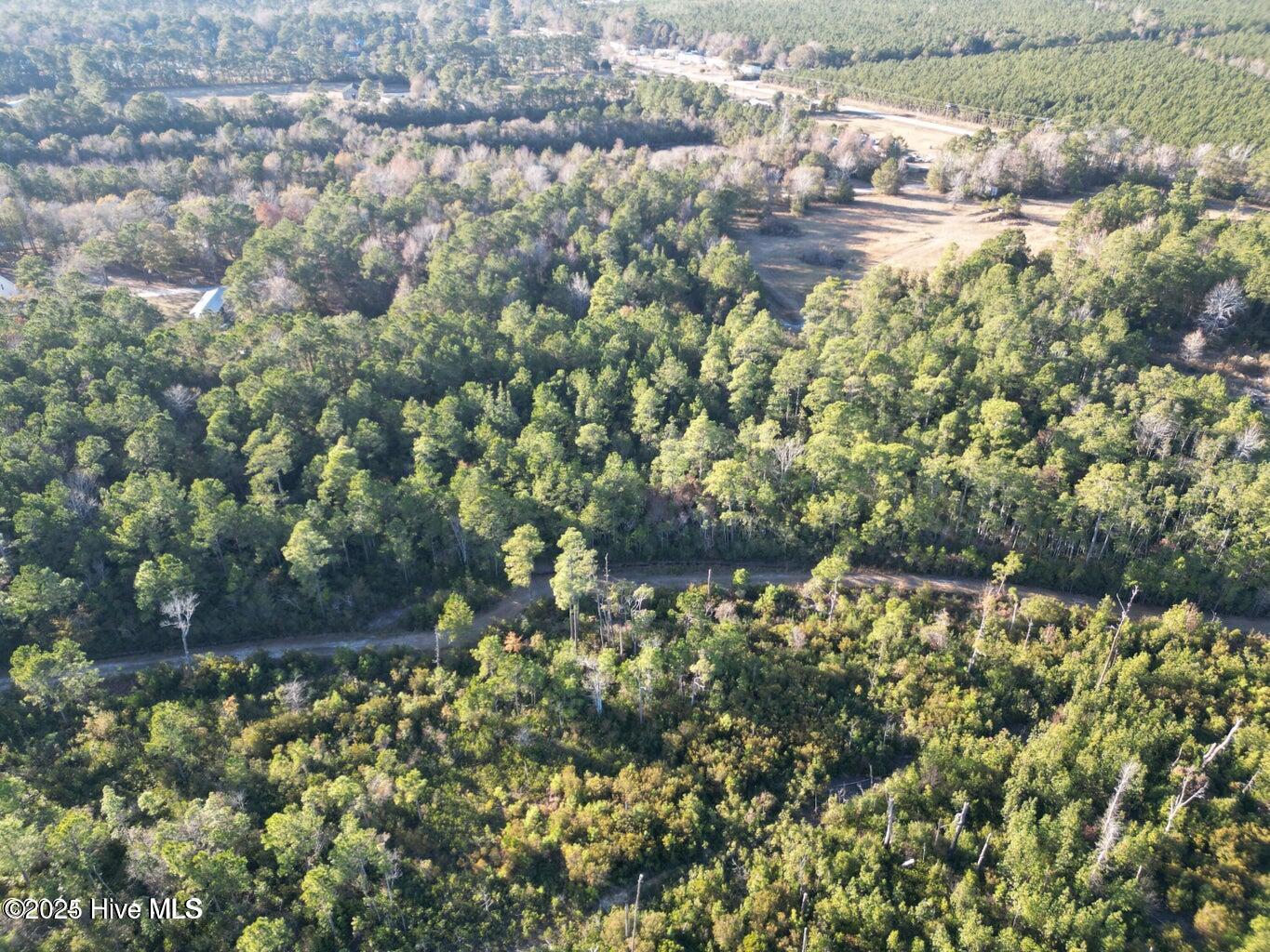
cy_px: 476
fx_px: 881
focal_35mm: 24
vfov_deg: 56.8
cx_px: 635
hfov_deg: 71.6
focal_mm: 6.72
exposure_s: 1/350
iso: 120
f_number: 1.7
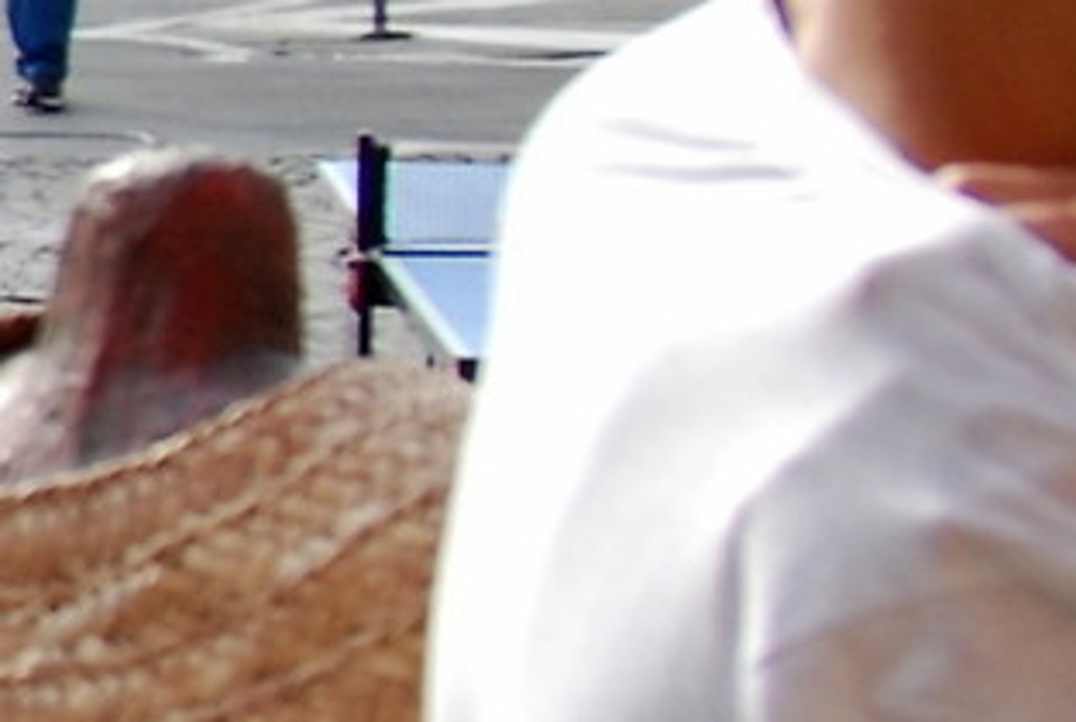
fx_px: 8265
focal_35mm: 276
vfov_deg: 5.0
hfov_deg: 6.5
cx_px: -2640
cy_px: 198
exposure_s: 1/160
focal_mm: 24
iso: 200
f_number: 5.6
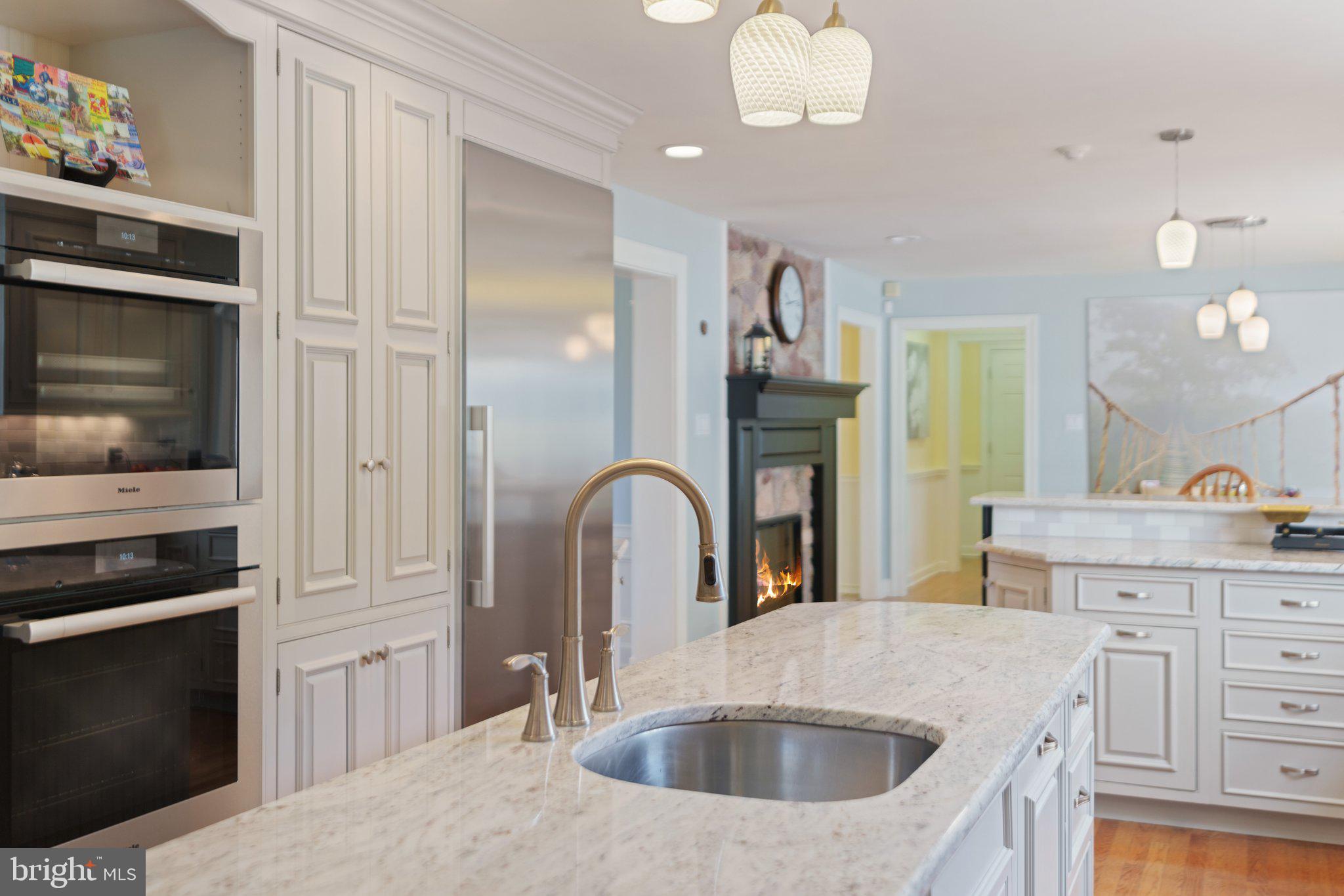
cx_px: 672
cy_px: 448
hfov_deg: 54.4
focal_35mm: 35
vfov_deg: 37.8
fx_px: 1306
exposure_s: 1/40
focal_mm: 35
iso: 320
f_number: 2.8
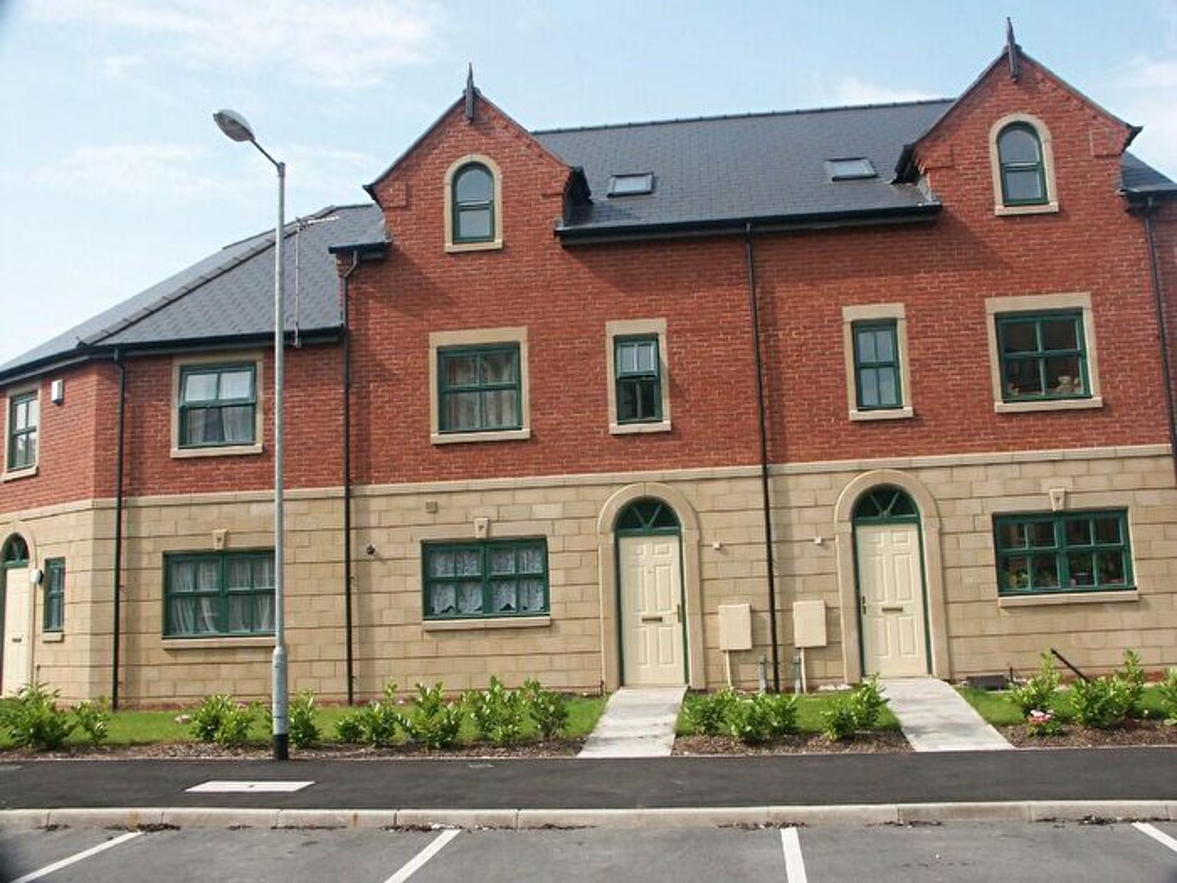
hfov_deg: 55.4
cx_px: 588
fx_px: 1122
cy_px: 442
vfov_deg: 42.9
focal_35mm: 33
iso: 100
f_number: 5.6
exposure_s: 1/250
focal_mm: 8.52
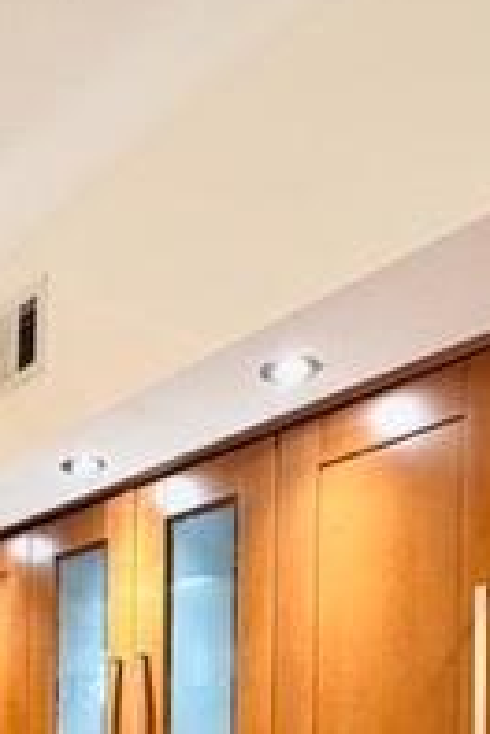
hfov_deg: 26.2
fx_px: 960
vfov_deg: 35.8
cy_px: 804
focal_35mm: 47
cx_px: -63
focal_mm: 2.22
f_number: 2.2
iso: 250
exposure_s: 1/60
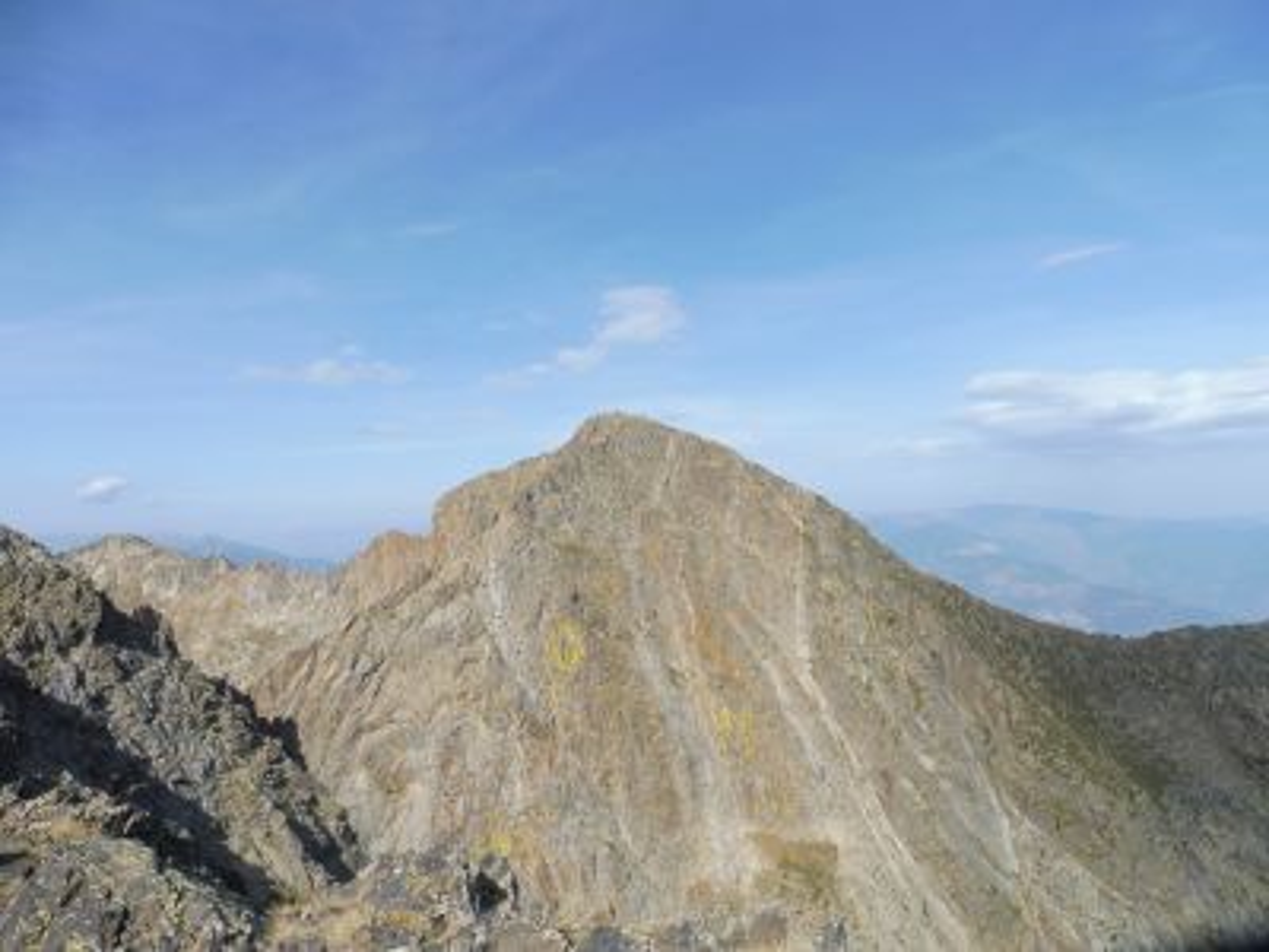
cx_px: 634
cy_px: 476
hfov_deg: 71.6
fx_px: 880
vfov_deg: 56.8
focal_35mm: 24
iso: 100
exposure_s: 1/1000
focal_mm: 4.3
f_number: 4
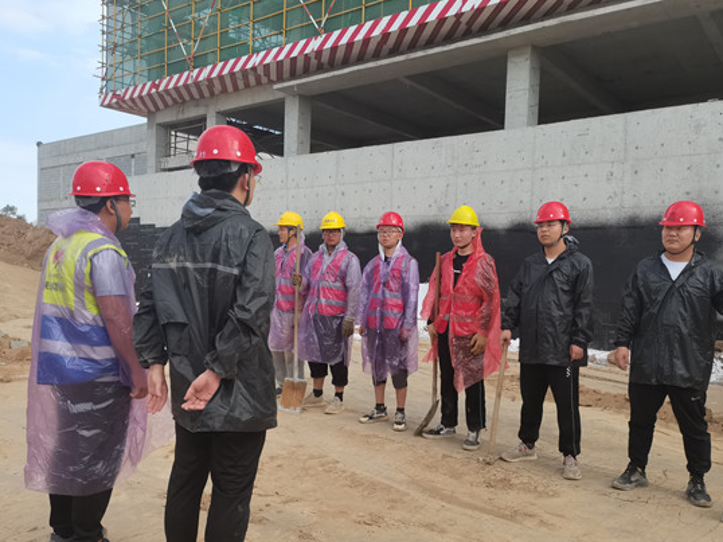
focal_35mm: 29
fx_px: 605
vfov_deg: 48.1
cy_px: 296
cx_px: 371
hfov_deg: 61.7
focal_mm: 5.58
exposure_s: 1/534
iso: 50
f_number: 1.8
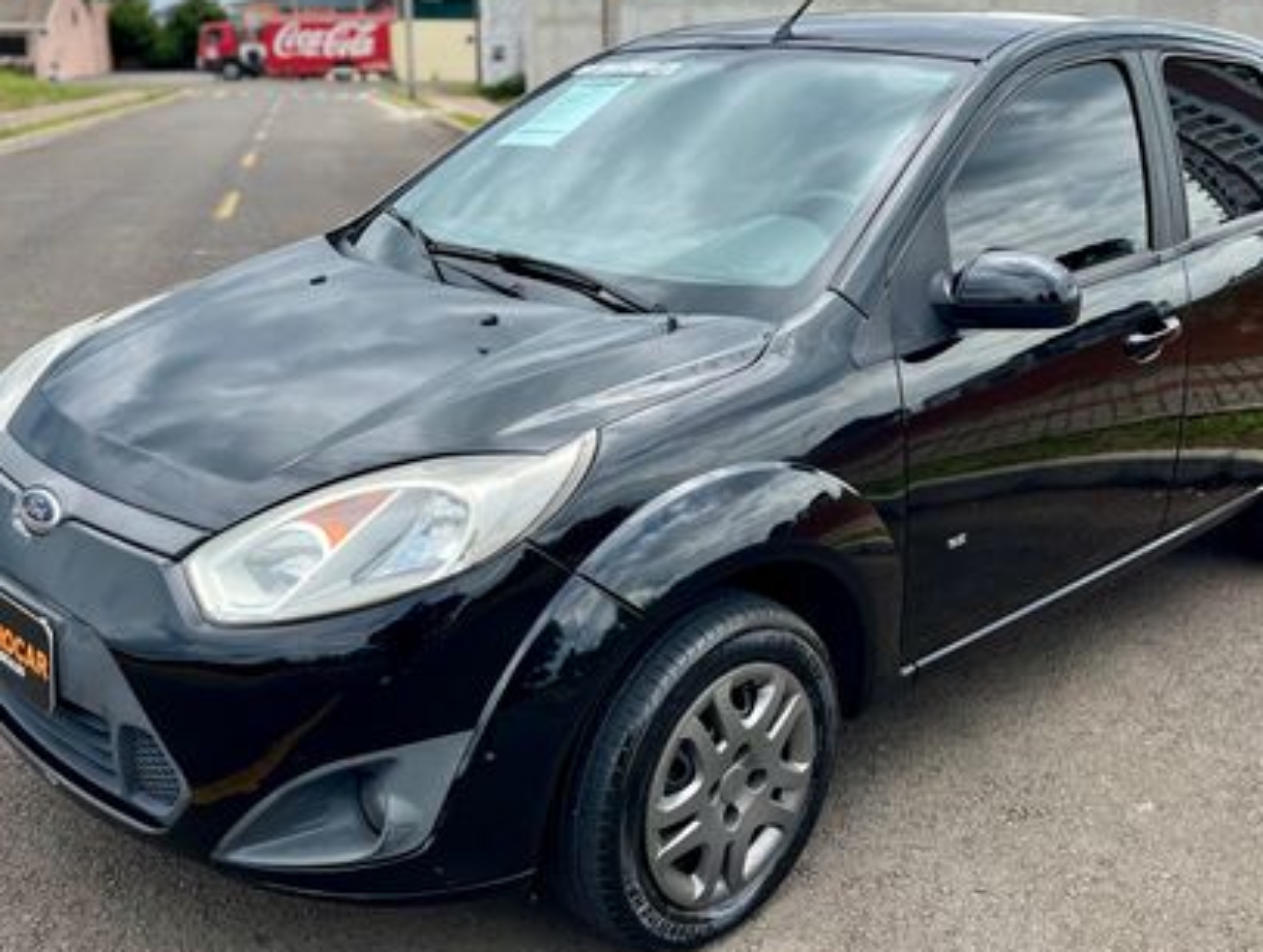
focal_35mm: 30
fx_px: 1097
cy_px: 456
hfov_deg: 59.8
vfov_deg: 46.9
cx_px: 680
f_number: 1.6
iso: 50
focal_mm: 5.1
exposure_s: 1/1776
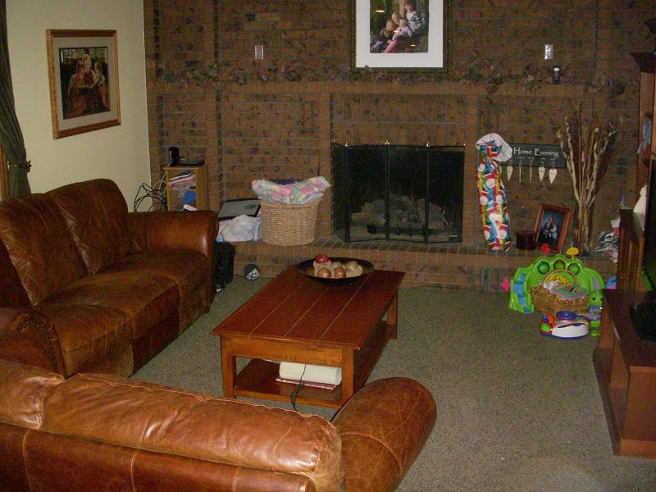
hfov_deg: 49.0
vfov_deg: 37.7
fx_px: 720
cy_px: 246
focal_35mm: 38
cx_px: 328
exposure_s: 1/250
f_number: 3.3
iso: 800
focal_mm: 6.3
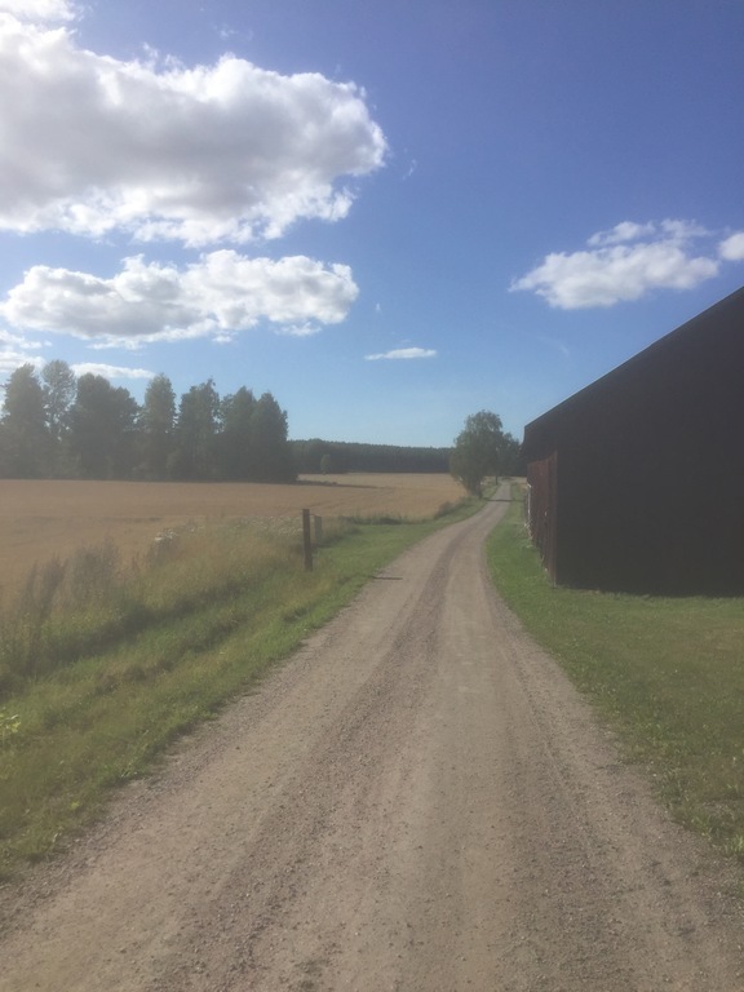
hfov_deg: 48.2
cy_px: 496
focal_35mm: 29
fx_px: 831
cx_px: 372
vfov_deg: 61.7
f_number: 2.2
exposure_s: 1/3049
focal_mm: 4.15
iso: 32
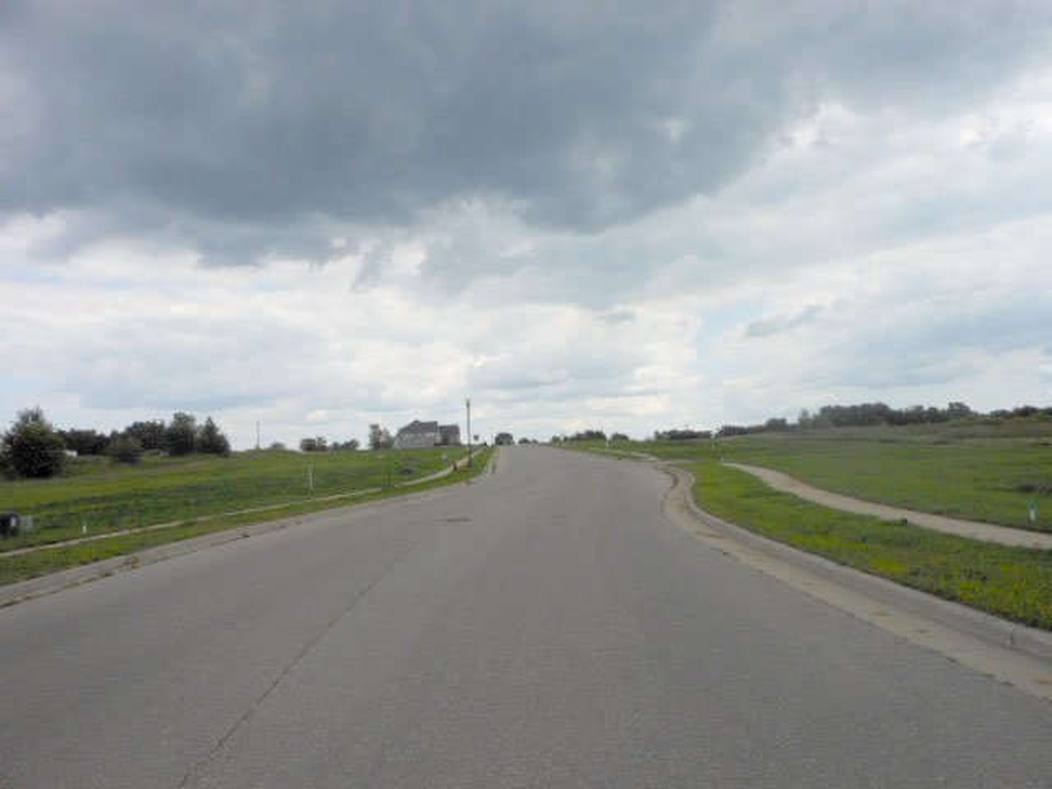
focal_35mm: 28
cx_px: 526
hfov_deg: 63.4
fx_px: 851
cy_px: 394
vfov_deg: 49.7
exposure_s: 1/800
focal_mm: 5
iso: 80
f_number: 3.7
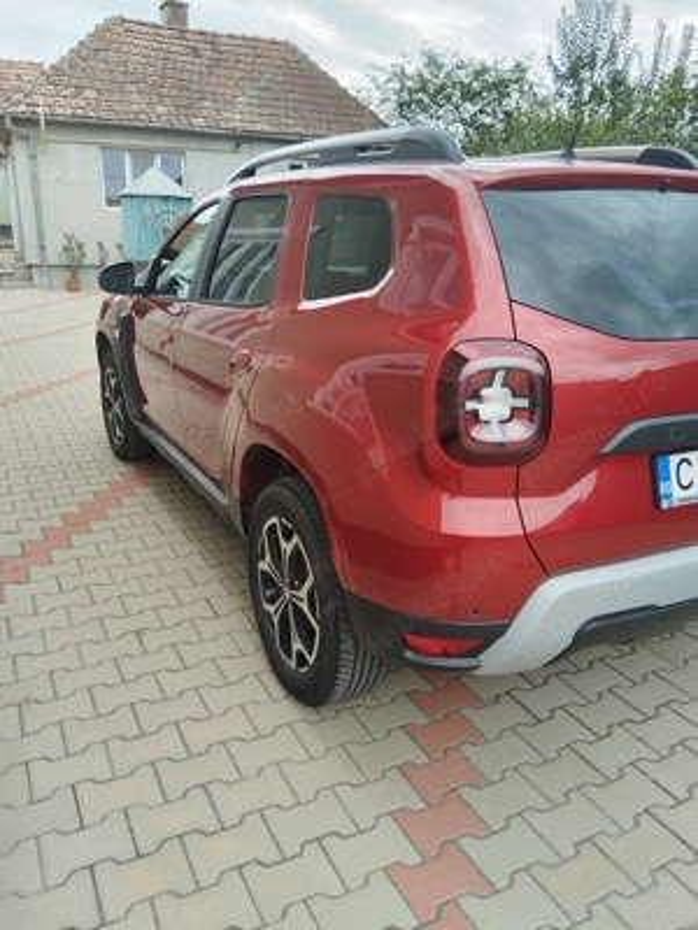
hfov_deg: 53.1
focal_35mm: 26
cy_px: 465
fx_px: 699
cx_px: 349
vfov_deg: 67.3
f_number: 1.9
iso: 612
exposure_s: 1/100
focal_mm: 4.95
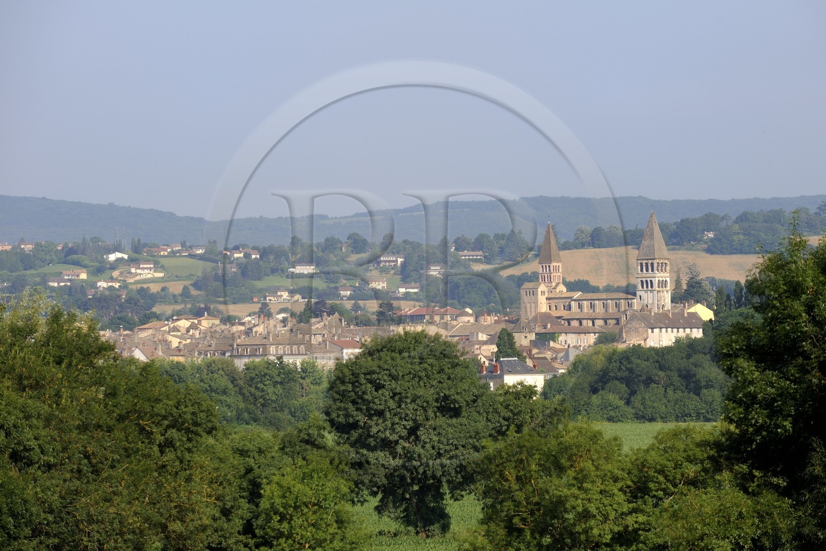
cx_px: 413
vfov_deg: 6.9
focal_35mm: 200
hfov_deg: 10.3
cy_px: 276
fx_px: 4589
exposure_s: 1/400
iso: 200
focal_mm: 200
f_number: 8
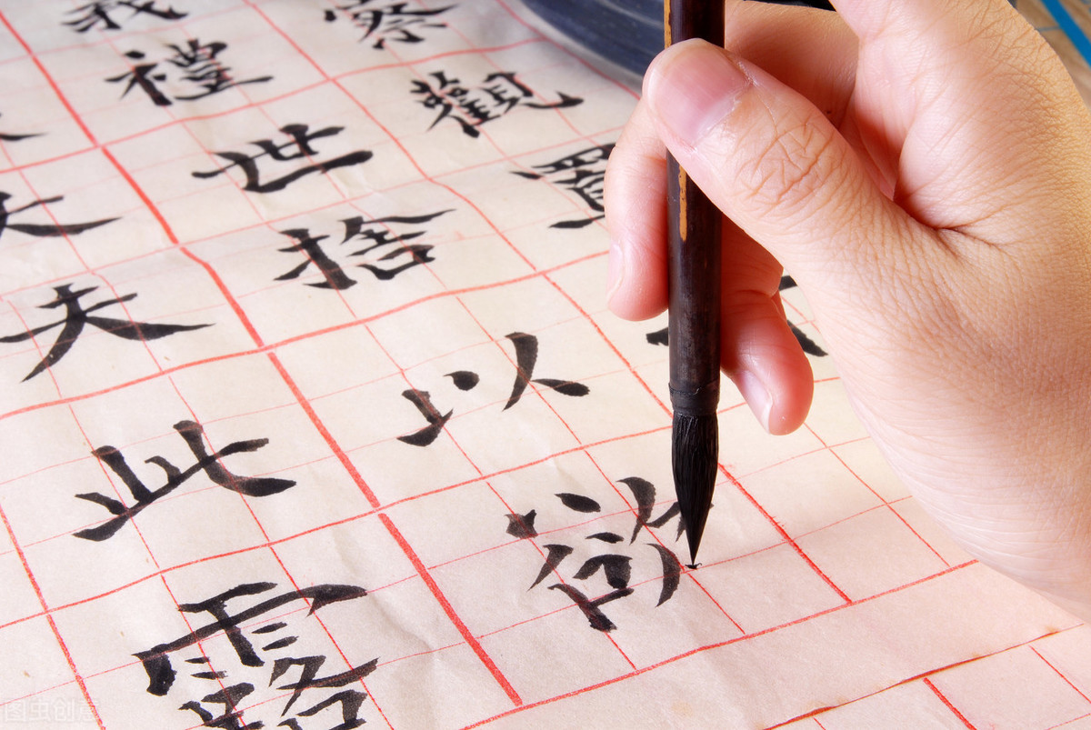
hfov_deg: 18.2
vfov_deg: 12.2
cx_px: 546
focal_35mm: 112
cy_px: 365
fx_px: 3413
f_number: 25
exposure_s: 1/200
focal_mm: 75
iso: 100
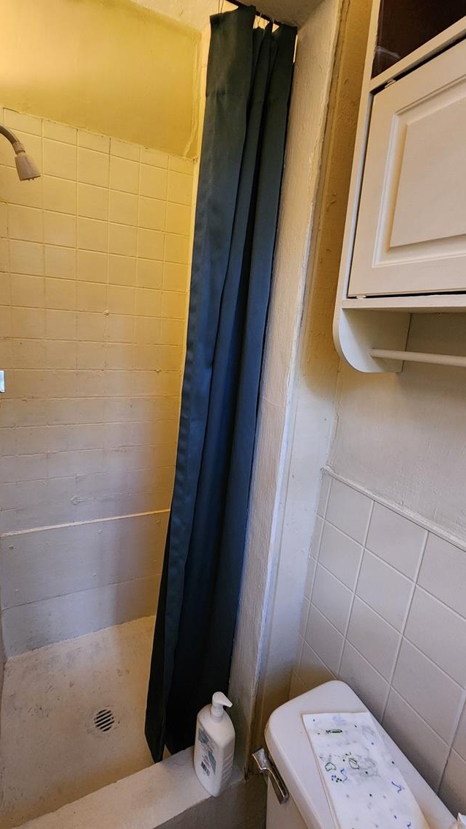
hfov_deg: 70.1
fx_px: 330
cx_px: 198
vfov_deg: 103.0
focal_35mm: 15
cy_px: 400
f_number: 2.2
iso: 500
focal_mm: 2.2
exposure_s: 1/30
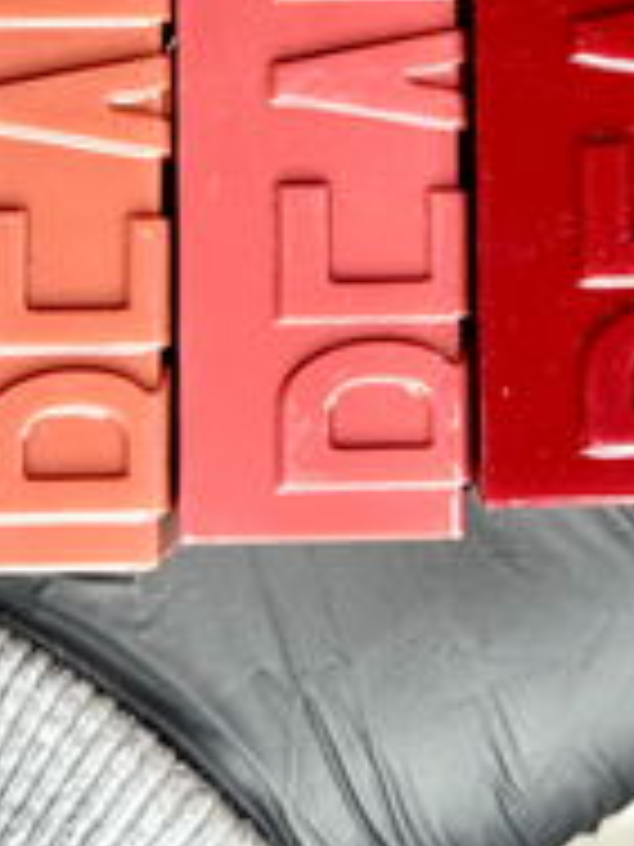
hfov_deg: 10.8
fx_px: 3321
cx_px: 603
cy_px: -214
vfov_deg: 14.0
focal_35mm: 136
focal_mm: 6.76
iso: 100
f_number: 1.78
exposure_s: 1/100
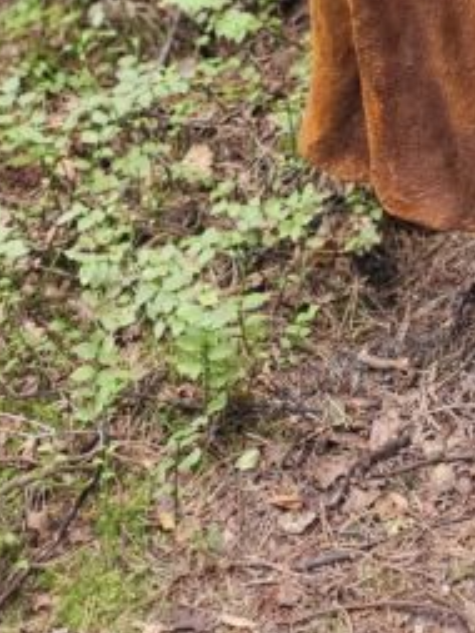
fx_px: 1700
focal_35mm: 93
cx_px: 560
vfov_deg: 16.5
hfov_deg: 15.4
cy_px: -603
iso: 200
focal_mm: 5.4
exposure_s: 1/100
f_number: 1.8
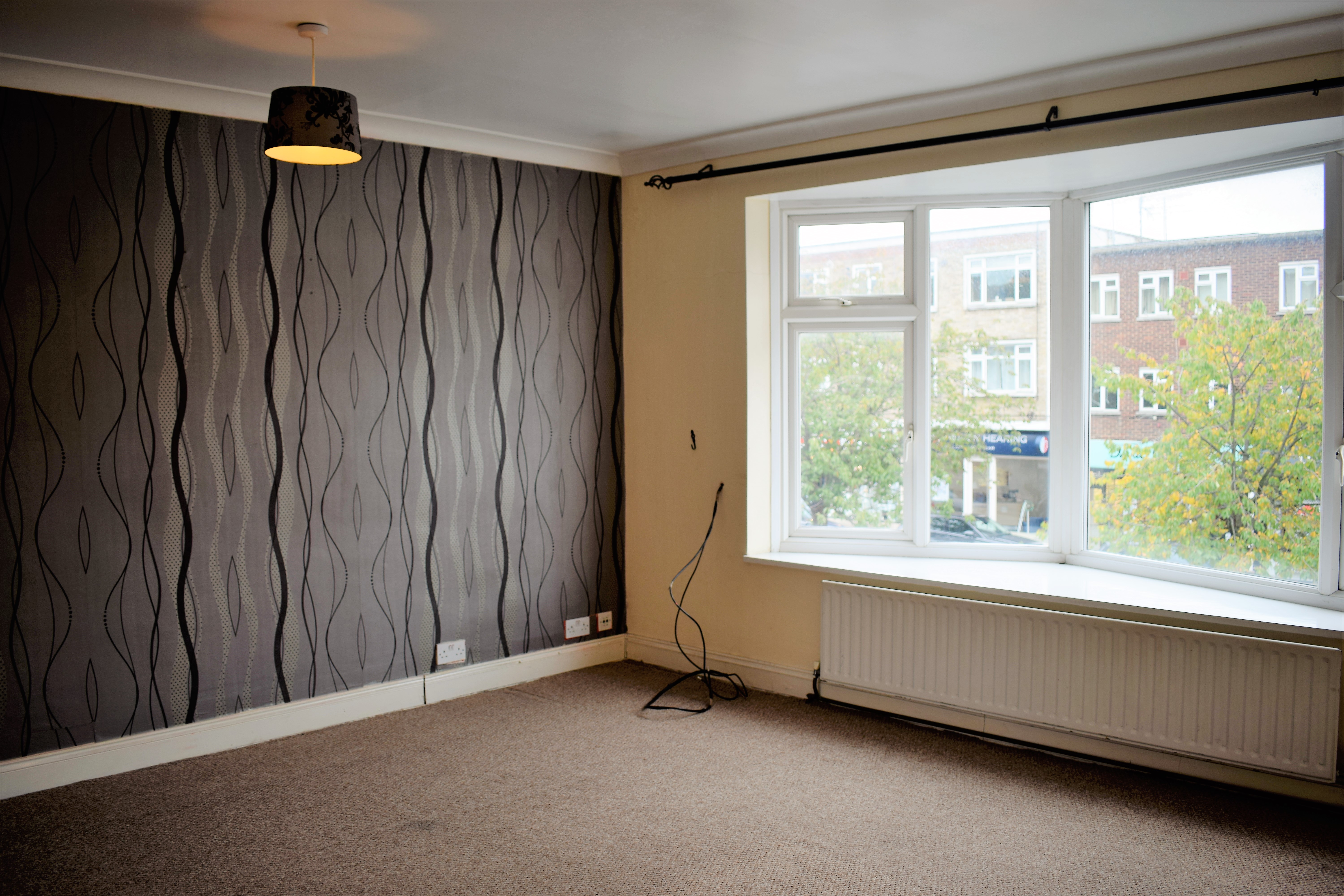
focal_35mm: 32
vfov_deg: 41.7
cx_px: 672
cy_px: 448
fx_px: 1176
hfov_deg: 59.5
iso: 100
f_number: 3.8
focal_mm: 21
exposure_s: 1/50
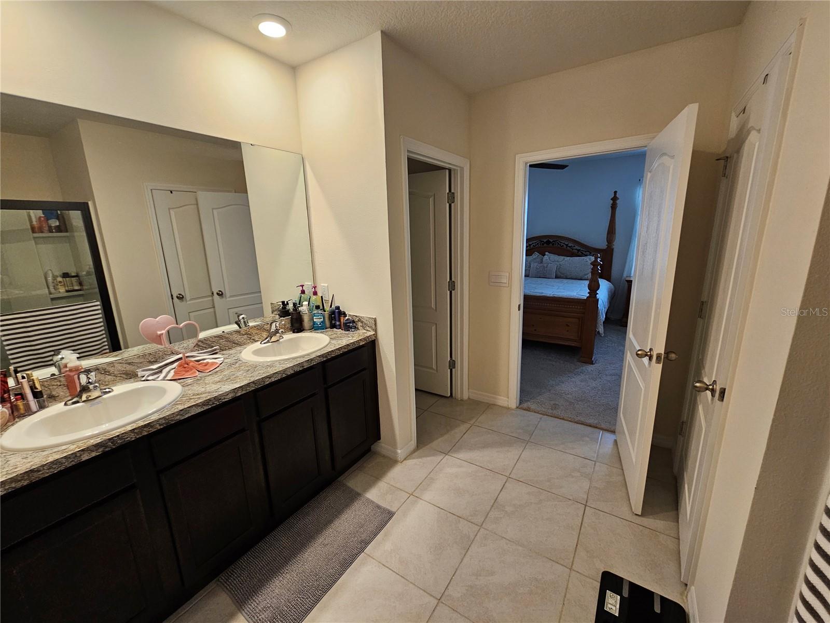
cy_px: 312
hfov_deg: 106.2
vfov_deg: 89.9
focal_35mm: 13
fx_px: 312
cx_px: 415
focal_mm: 2.2
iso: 200
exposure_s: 1/60
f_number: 2.2
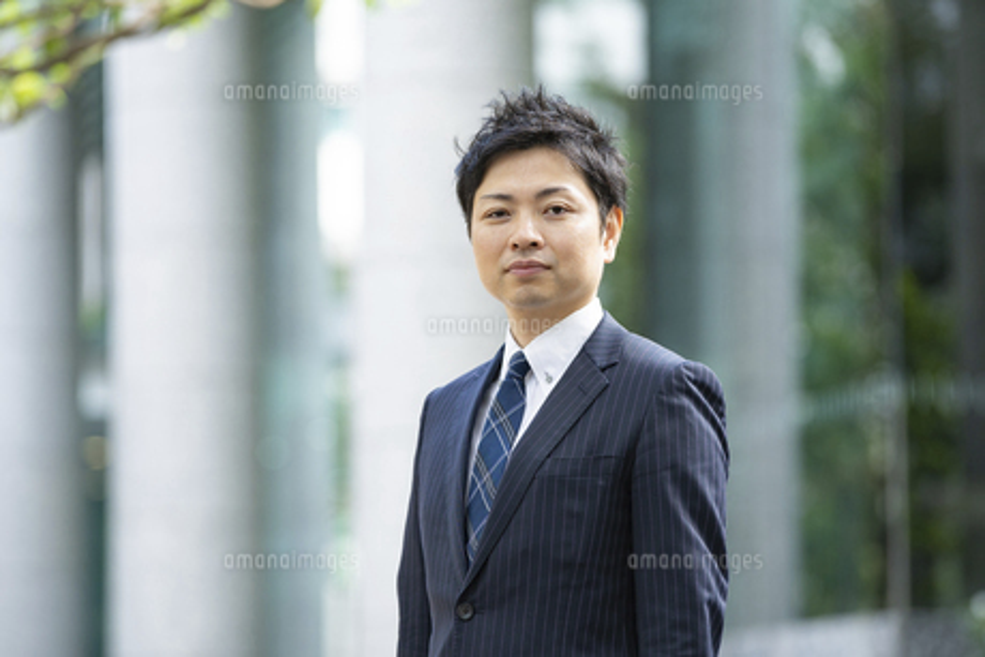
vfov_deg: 8.2
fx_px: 4598
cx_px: 492
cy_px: 328
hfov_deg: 12.2
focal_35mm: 168
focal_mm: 168
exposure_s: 1/200
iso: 400
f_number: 3.5
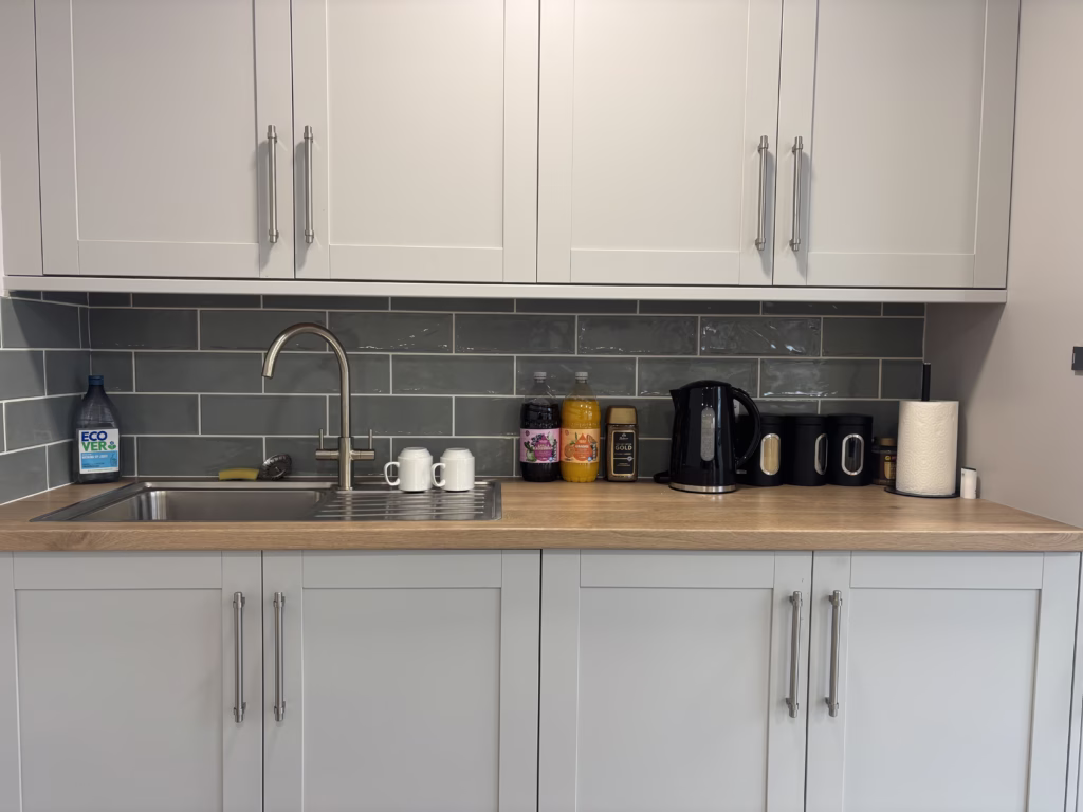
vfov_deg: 53.1
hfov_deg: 67.3
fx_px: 813
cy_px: 406
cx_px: 542
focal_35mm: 26
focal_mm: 5.96
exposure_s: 1/50
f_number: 1.6
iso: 80
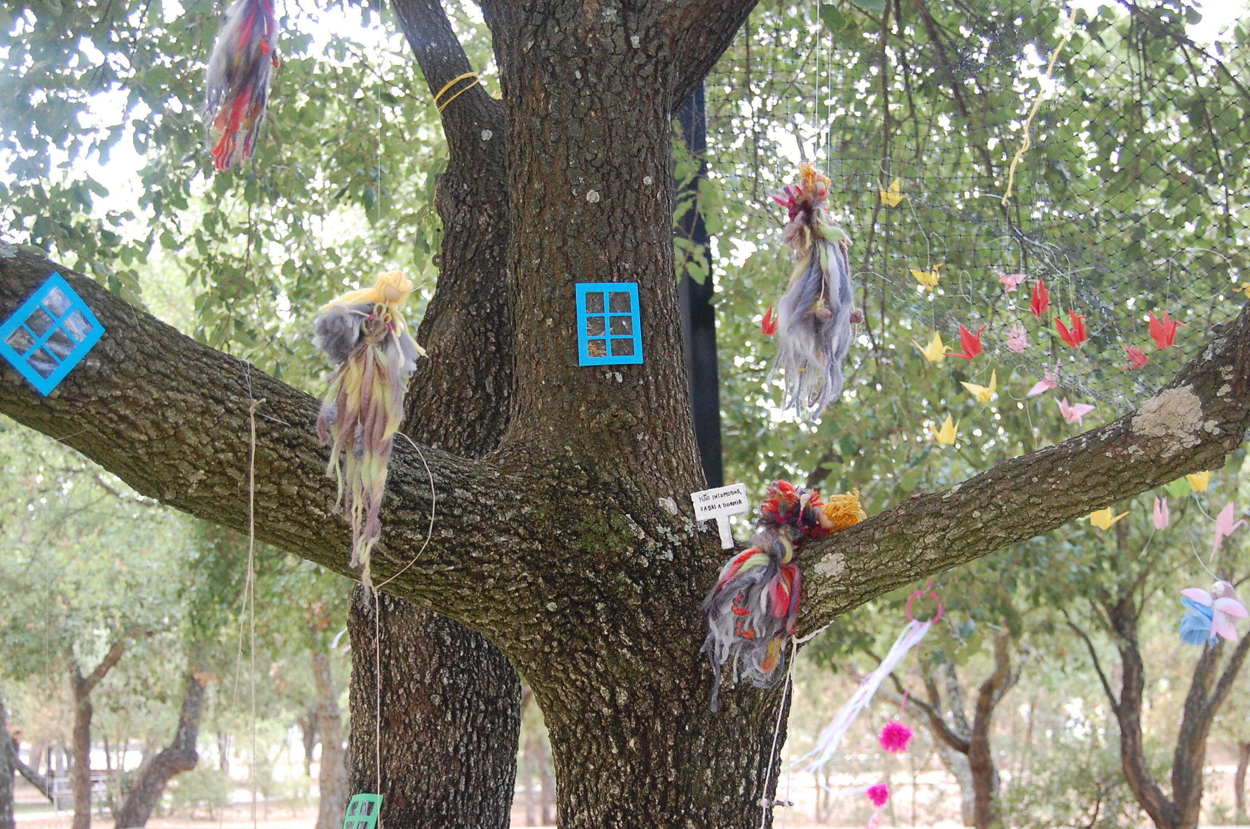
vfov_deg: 23.7
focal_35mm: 57
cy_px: 414
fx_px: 1976
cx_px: 625
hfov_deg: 35.1
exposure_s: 1/160
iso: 800
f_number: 5
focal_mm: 38
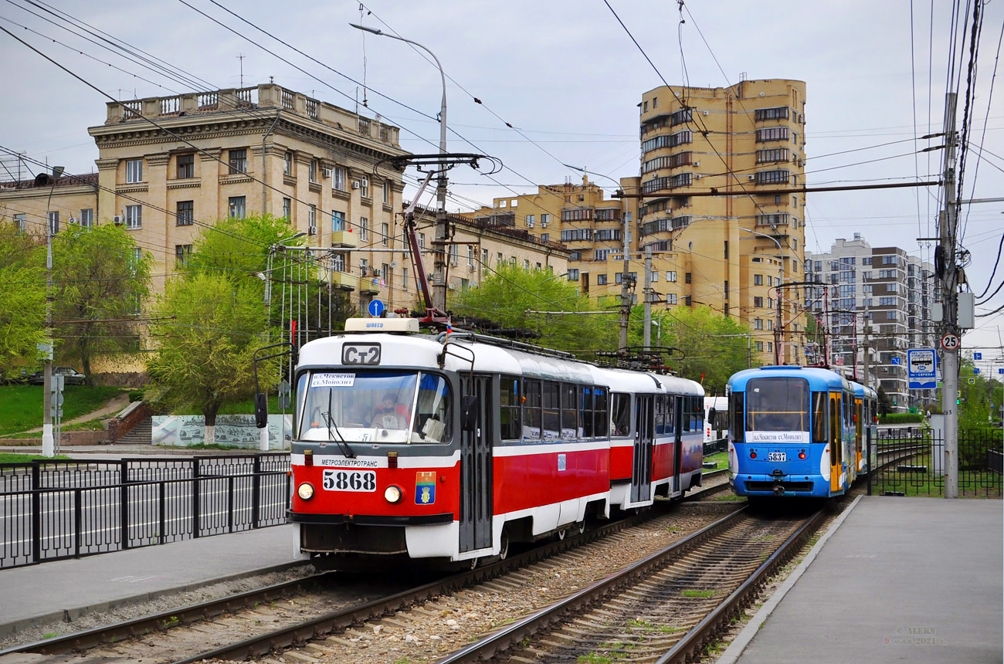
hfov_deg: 43.7
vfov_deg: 29.7
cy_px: 332
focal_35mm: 45
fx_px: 1252
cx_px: 502
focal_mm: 30
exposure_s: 1/400
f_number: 7.1
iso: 200
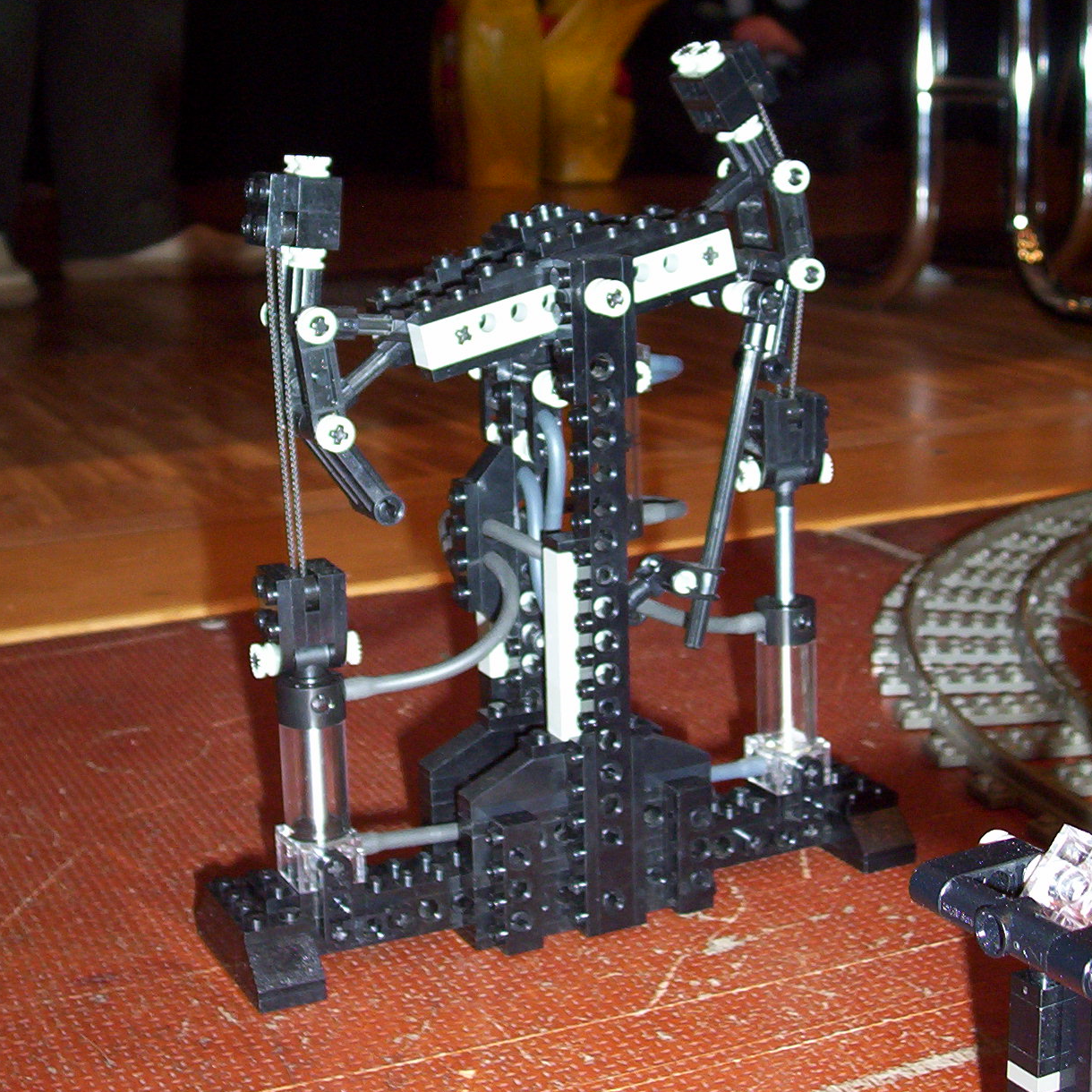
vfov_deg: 26.8
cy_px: 452
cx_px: 546
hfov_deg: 26.9
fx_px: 2284
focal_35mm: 64
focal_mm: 7.1
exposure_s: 1/69.5
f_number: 2.97
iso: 140
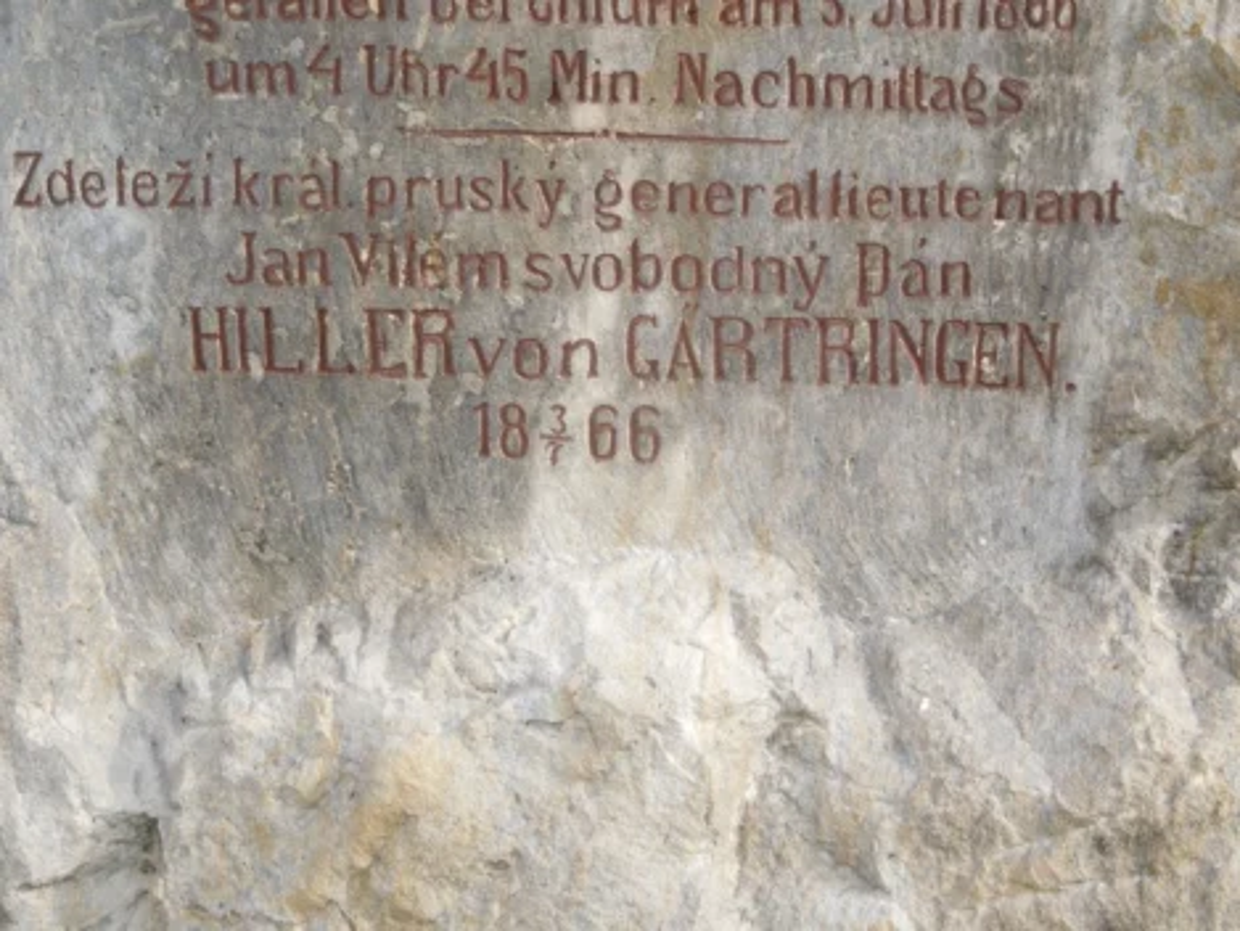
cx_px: 620
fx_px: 3189
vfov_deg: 16.6
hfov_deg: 22.0
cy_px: 466
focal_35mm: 89
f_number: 4.6
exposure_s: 1/500
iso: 400
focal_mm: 16
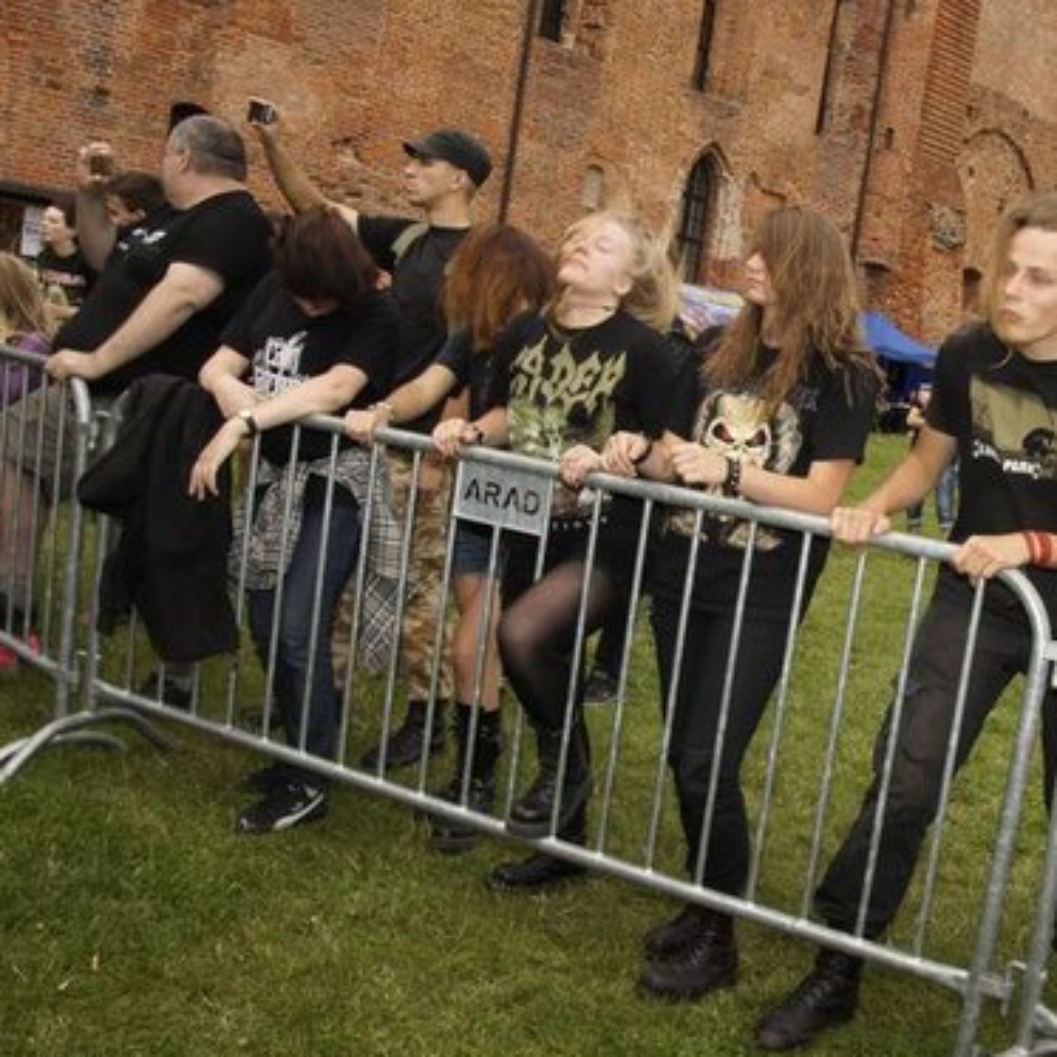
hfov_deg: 41.6
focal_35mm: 38
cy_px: 510
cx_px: 890
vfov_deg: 44.1
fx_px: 1304
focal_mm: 17
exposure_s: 1/160
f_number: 11
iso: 400
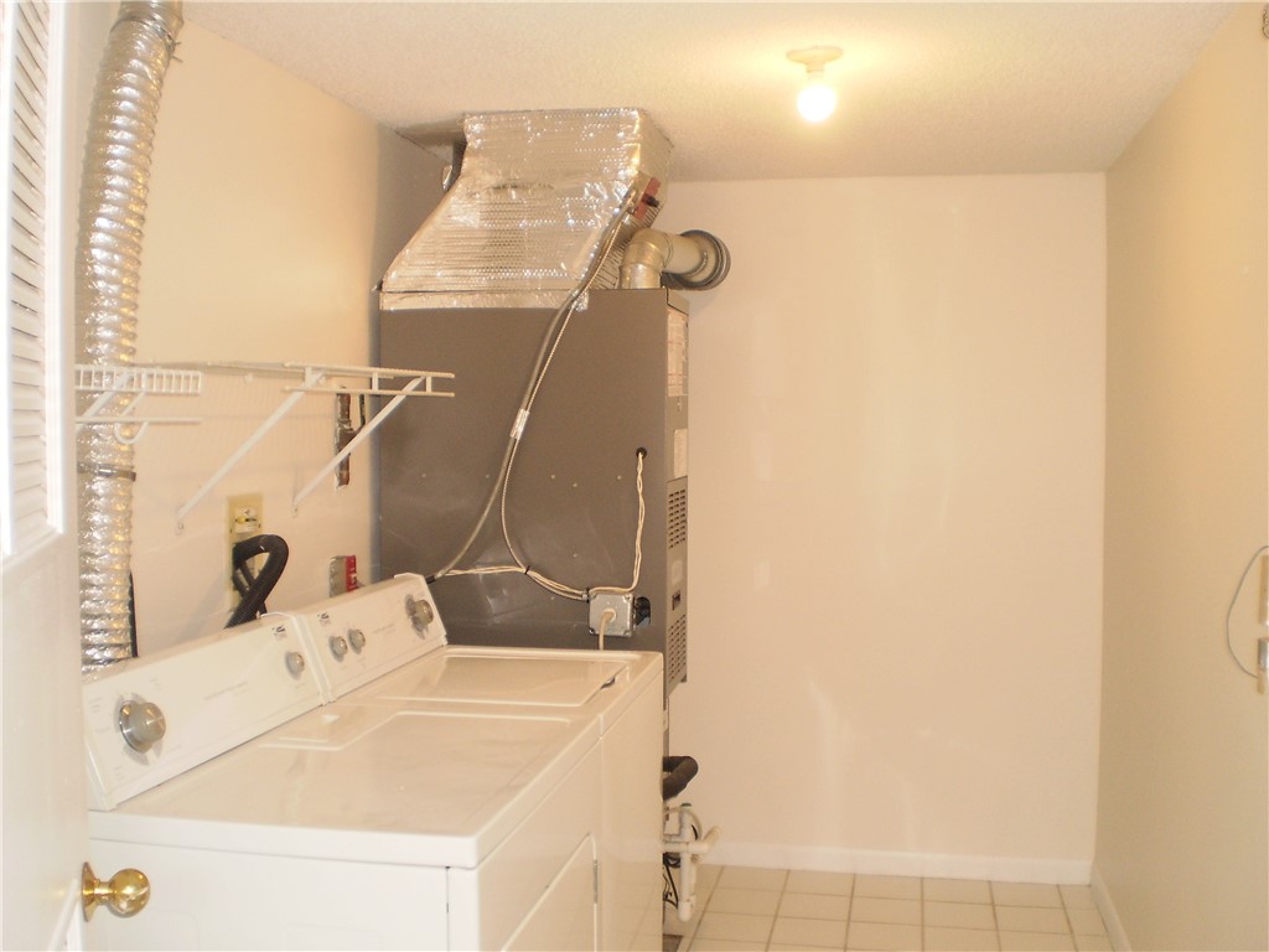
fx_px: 1320
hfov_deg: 51.4
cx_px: 634
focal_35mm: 36
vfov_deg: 39.7
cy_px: 476
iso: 125
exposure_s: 1/30
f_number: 3.1
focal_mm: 6.3
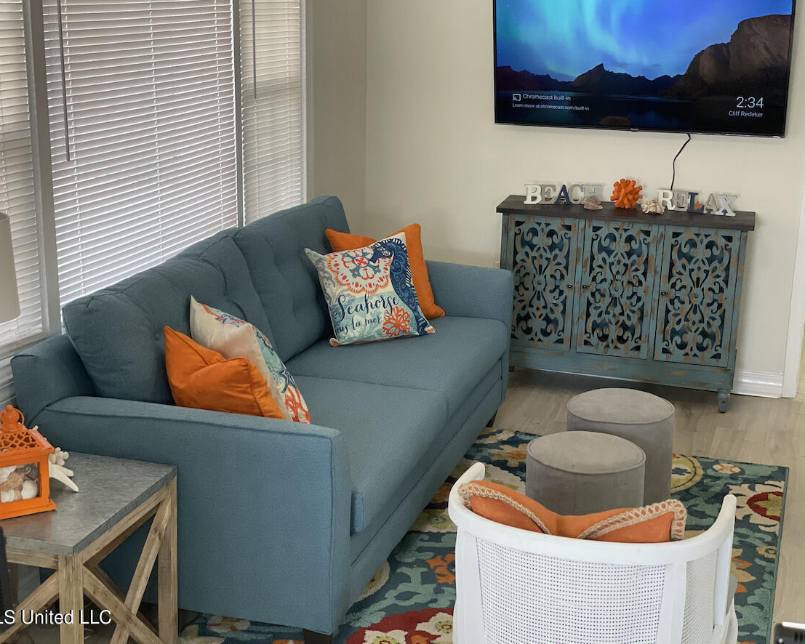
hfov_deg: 34.1
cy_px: 320
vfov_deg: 27.6
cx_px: 410
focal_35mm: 55
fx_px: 1311
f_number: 2
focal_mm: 6
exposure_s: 1/120
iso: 250
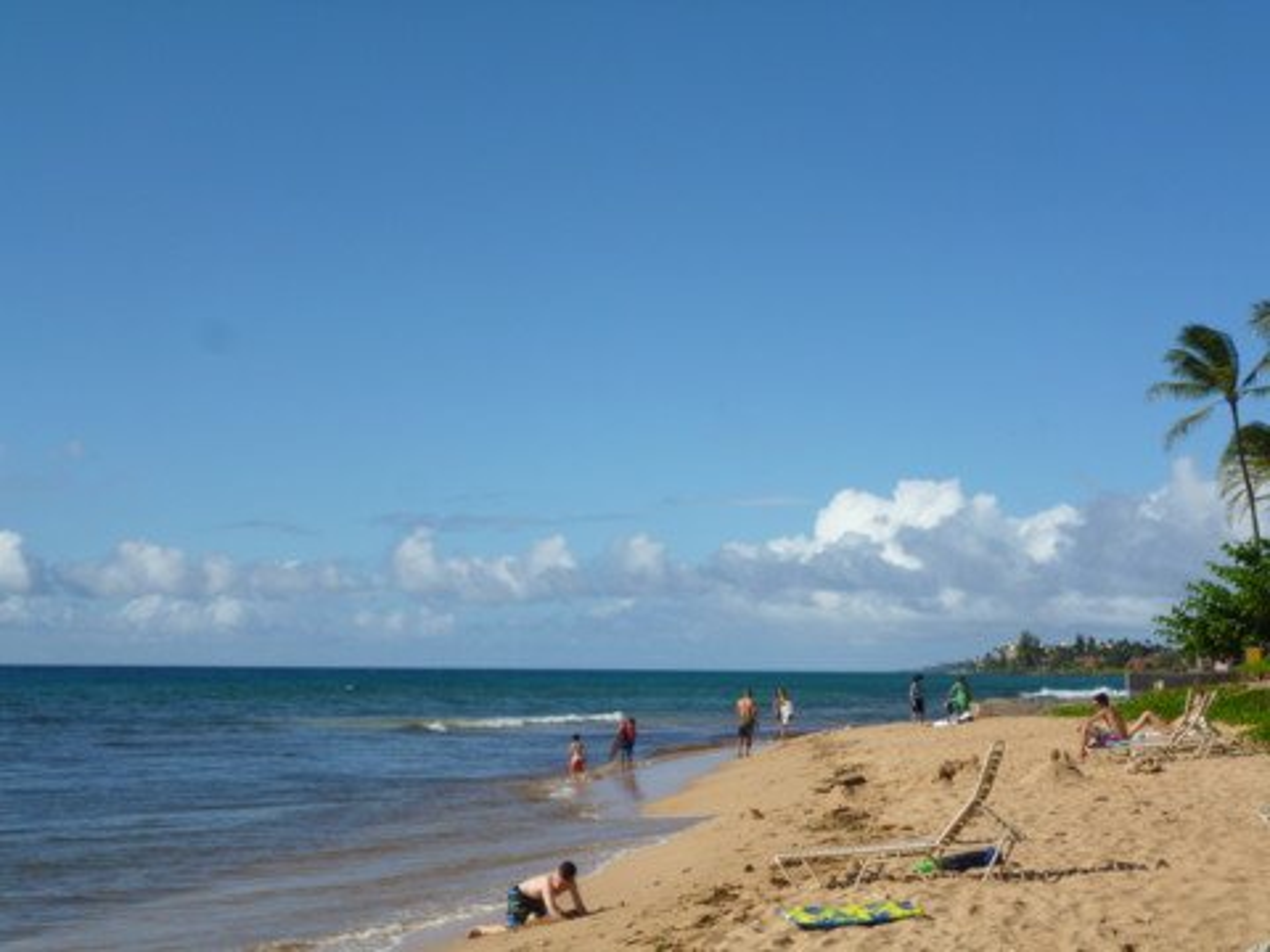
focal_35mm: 56
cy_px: 476
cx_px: 635
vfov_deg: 26.1
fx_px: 2055
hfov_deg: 34.3
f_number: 13
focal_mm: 10
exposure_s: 1/100
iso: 100
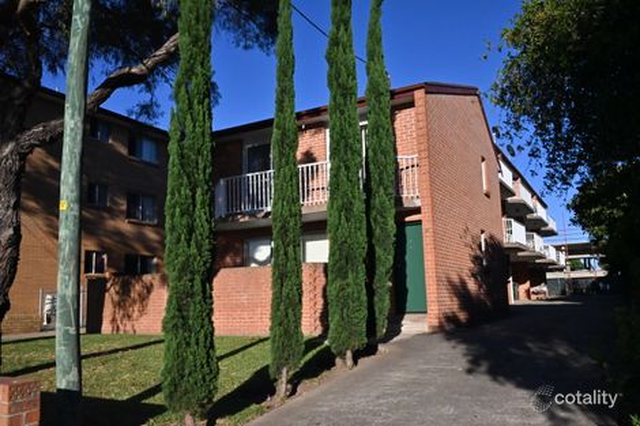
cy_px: 213
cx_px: 320
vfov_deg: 43.6
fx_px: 533
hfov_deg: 61.9
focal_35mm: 30
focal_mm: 30
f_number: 22
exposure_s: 1/2000
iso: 3200
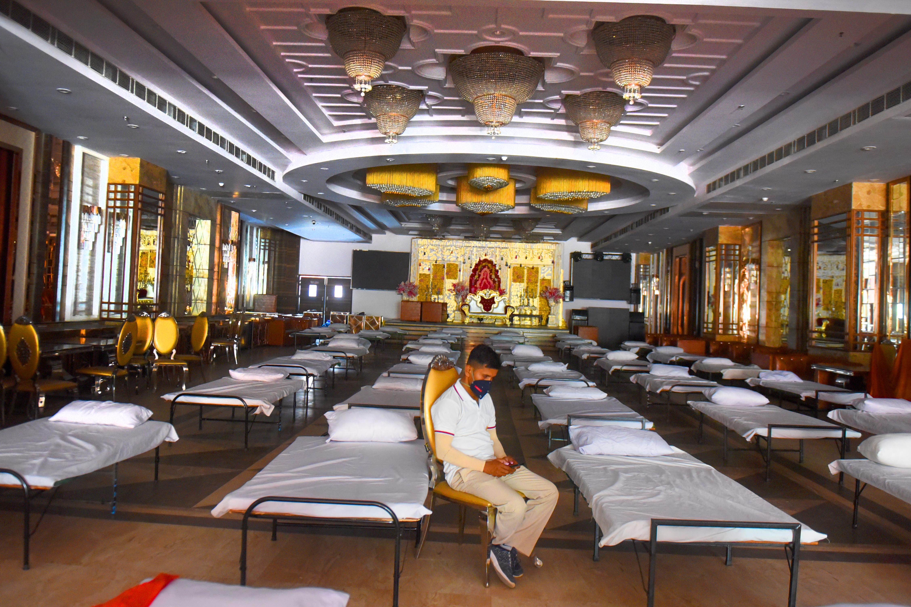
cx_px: 456
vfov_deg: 53.1
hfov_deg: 73.7
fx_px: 607
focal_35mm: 24
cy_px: 304
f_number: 2.8
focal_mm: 24
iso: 4000
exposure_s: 1/30
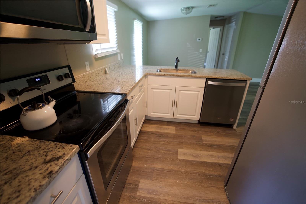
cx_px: 153
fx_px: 136
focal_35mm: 16
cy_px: 102
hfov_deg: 96.7
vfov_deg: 73.7
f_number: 2.8
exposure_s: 1/160
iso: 1600
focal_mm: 16
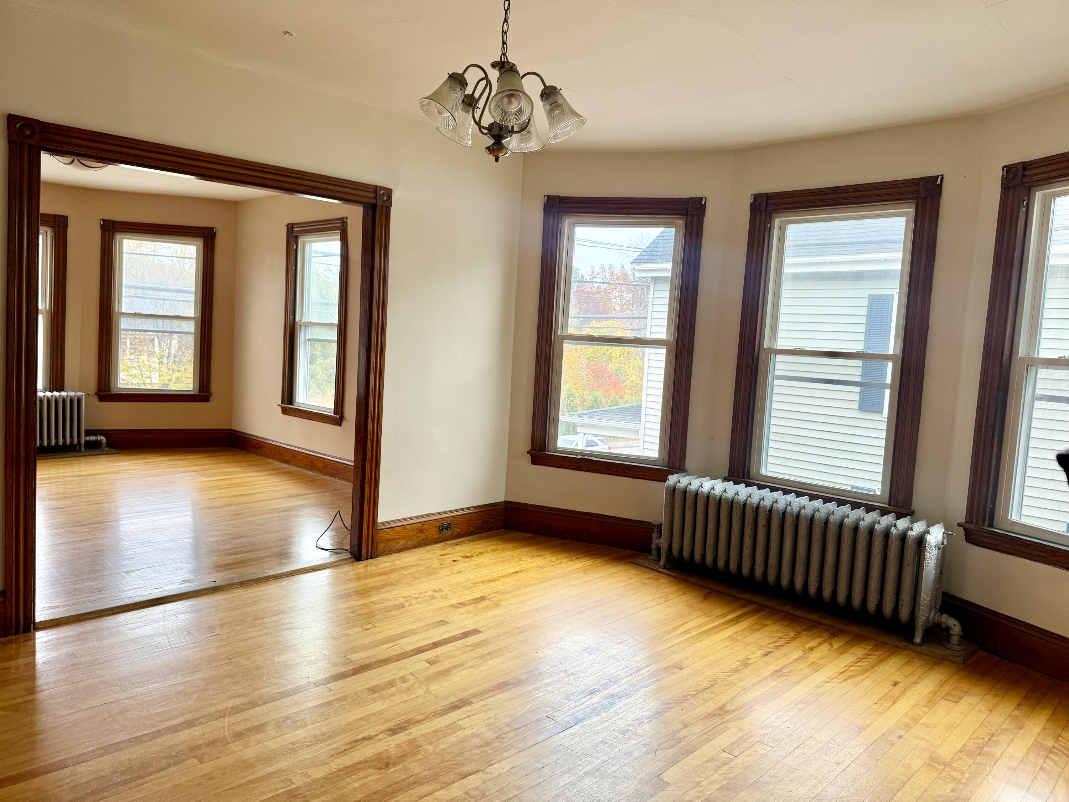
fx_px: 741
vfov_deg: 56.8
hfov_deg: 71.6
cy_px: 401
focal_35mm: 24
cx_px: 534
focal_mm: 6.76
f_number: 1.78
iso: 100
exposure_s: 1/121
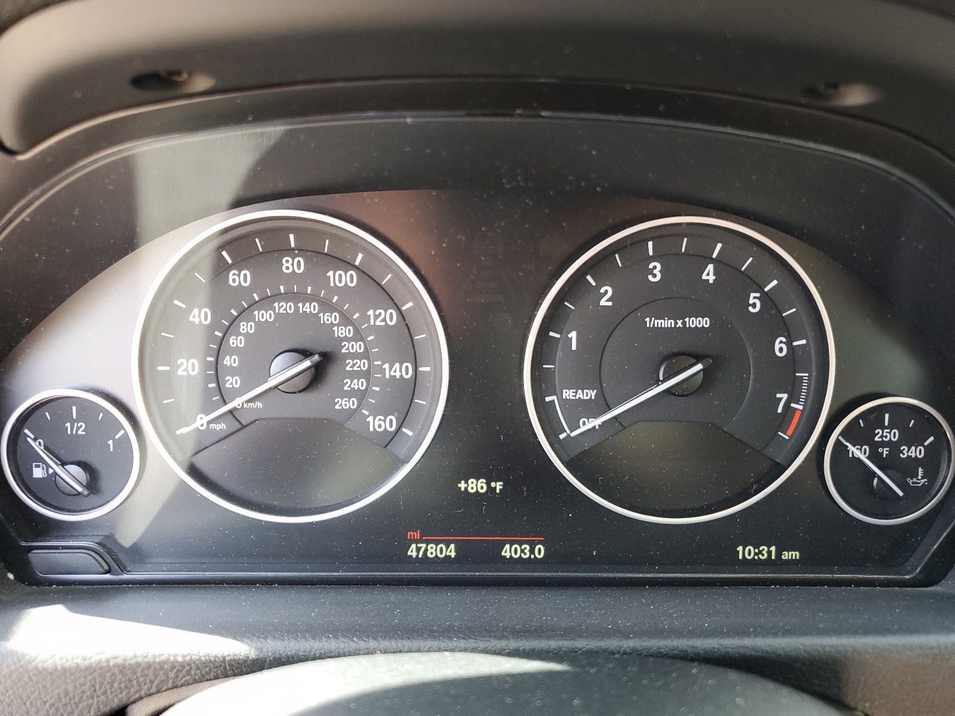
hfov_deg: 67.3
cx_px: 478
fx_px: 717
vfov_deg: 53.1
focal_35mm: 26
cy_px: 358
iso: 67
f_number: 1.5
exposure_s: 1/60.2
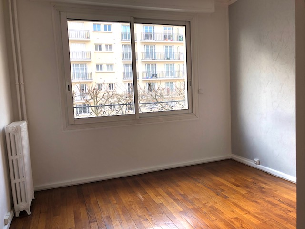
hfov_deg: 63.4
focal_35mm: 28
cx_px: 152
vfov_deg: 49.7
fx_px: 247
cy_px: 114
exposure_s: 1/120
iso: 50
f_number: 1.8
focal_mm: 4
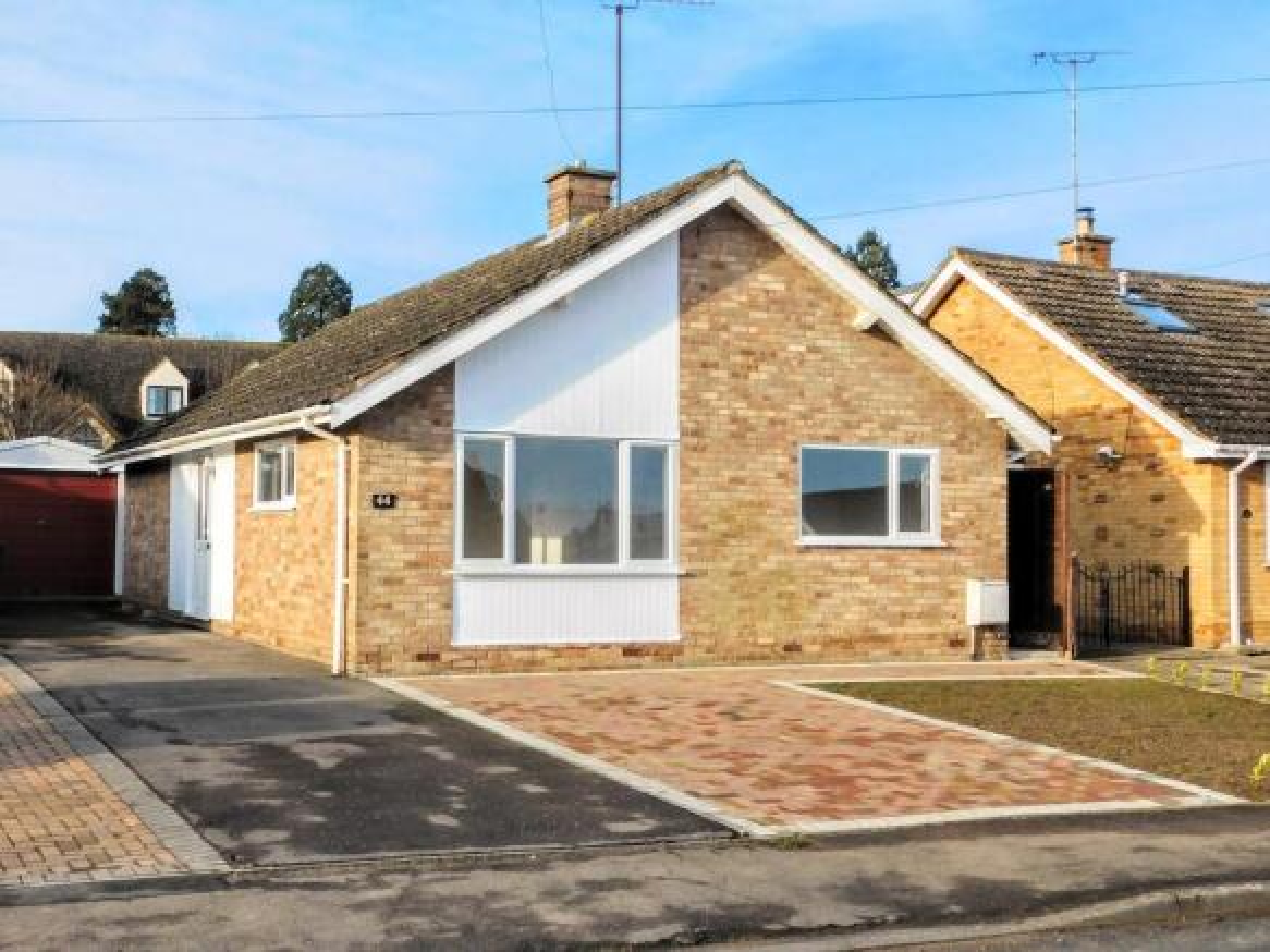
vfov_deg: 32.2
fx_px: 1651
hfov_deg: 42.1
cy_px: 476
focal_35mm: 45
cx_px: 635
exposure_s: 1/1000
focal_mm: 8
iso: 125
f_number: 3.7
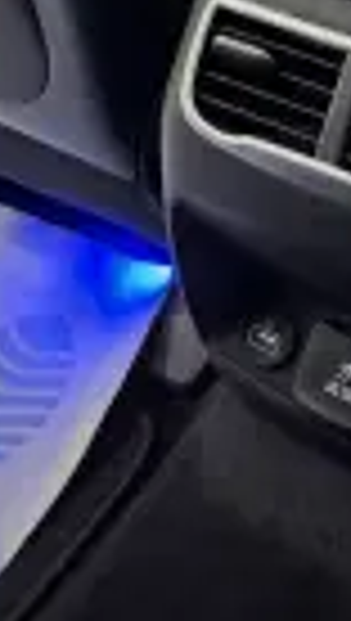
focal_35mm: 68
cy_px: 112
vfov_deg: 30.1
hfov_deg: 17.6
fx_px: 1121
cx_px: 310
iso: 640
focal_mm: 6.76
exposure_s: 1/33
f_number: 1.78
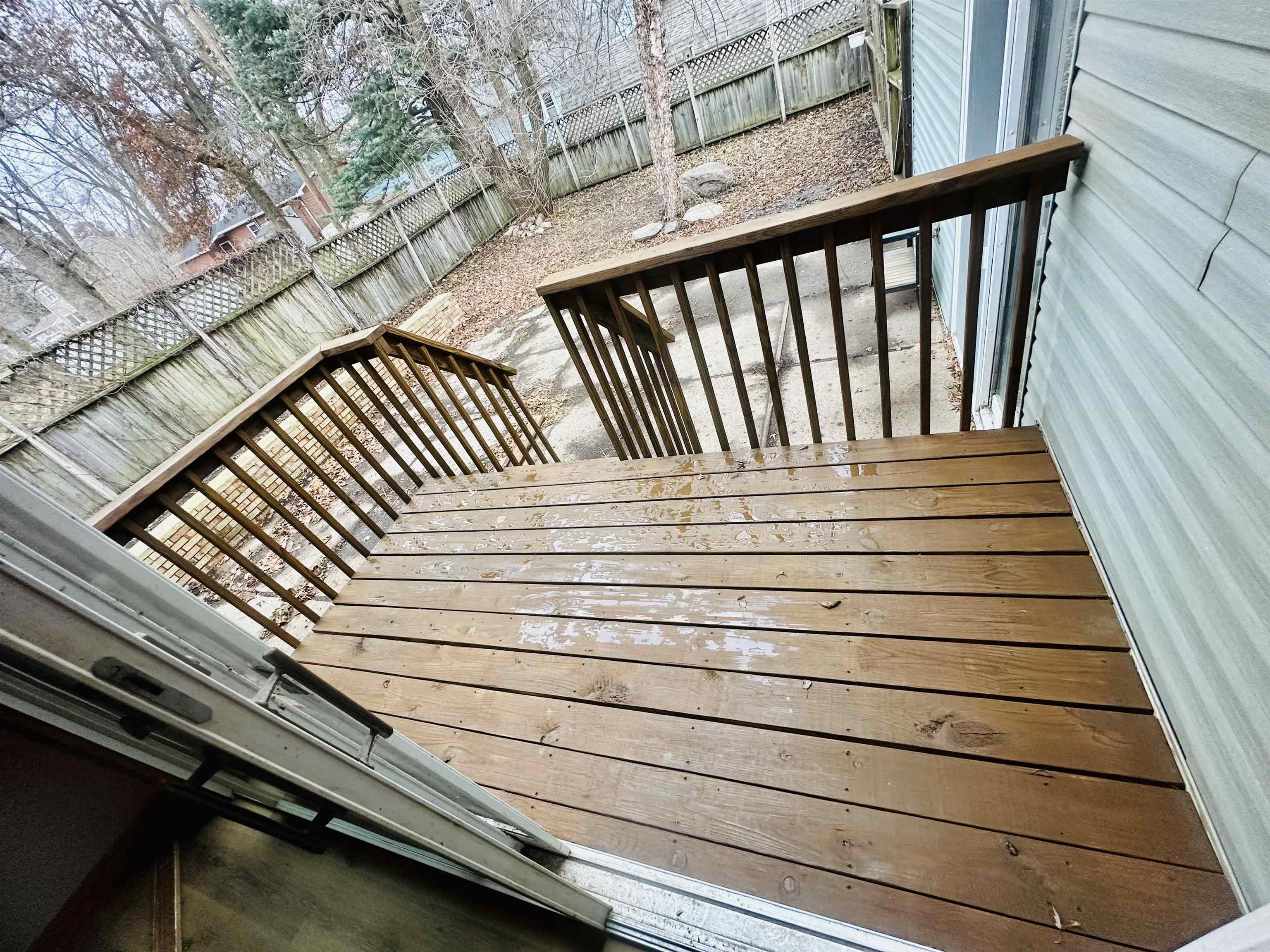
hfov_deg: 102.1
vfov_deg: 85.7
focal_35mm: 14
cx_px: 635
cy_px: 476
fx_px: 514
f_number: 2.2
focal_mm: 2.22
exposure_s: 1/60
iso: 160
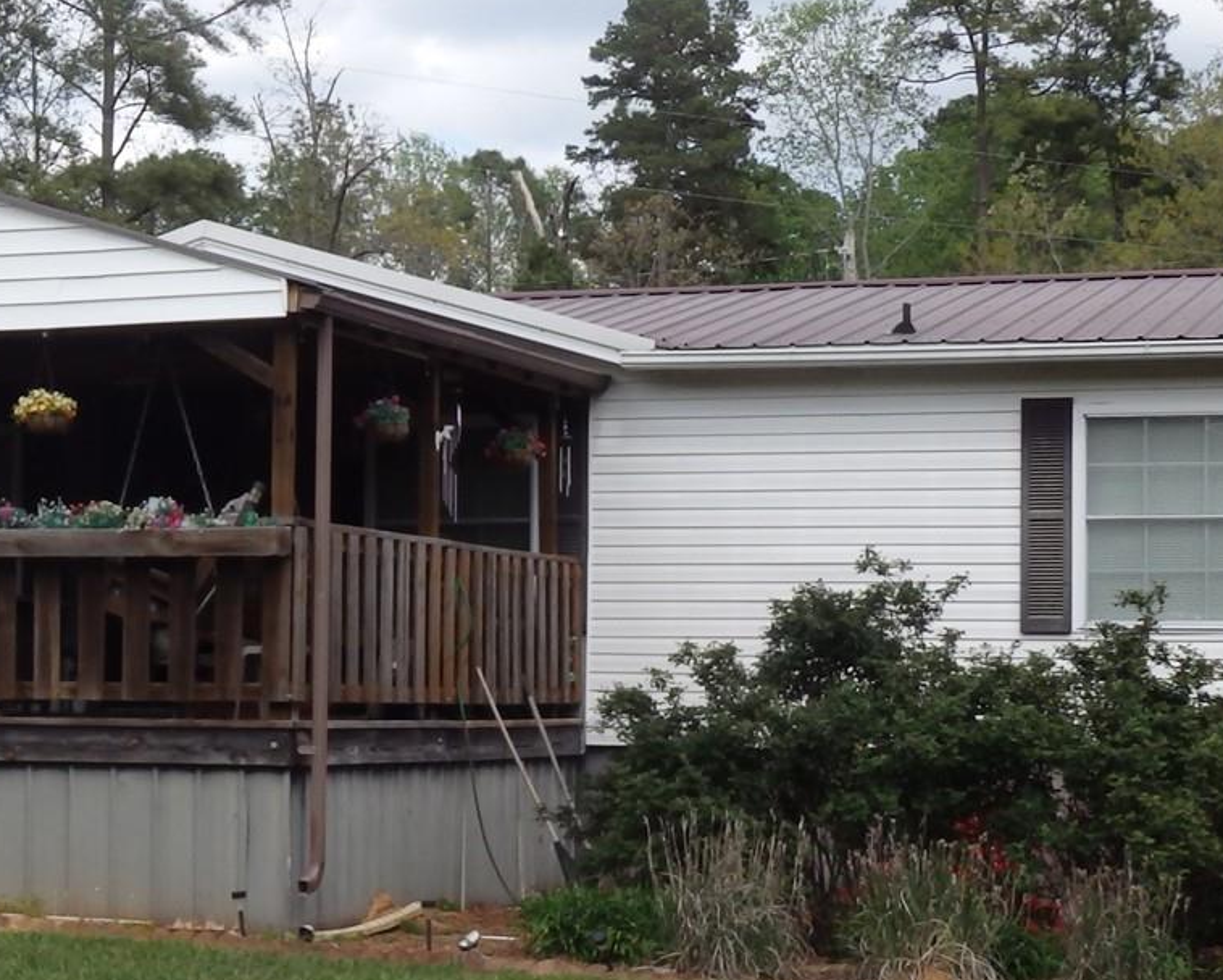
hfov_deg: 21.8
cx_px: 315
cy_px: 578
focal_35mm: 87
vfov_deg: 17.7
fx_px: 3150
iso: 100
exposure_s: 1/640
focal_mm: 6
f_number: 3.4
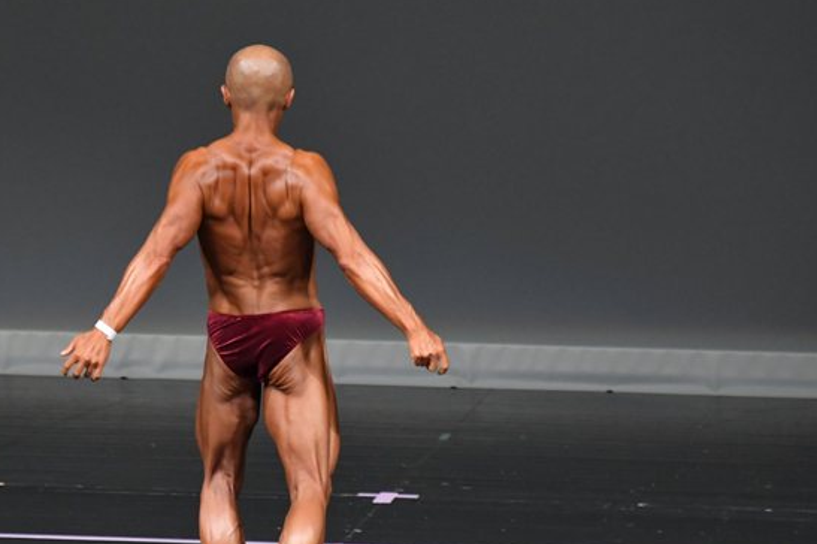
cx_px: 277
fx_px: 12043
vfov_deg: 2.6
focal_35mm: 531
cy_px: 329
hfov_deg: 3.9
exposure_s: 1/400
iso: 4000
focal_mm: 250
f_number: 5.6
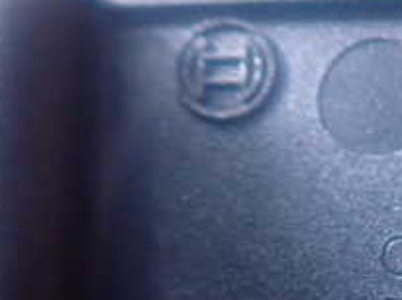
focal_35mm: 88
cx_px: 575
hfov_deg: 19.8
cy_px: 308
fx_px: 1020
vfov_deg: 16.4
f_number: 2.3
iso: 1600
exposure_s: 1/30
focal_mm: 5.5
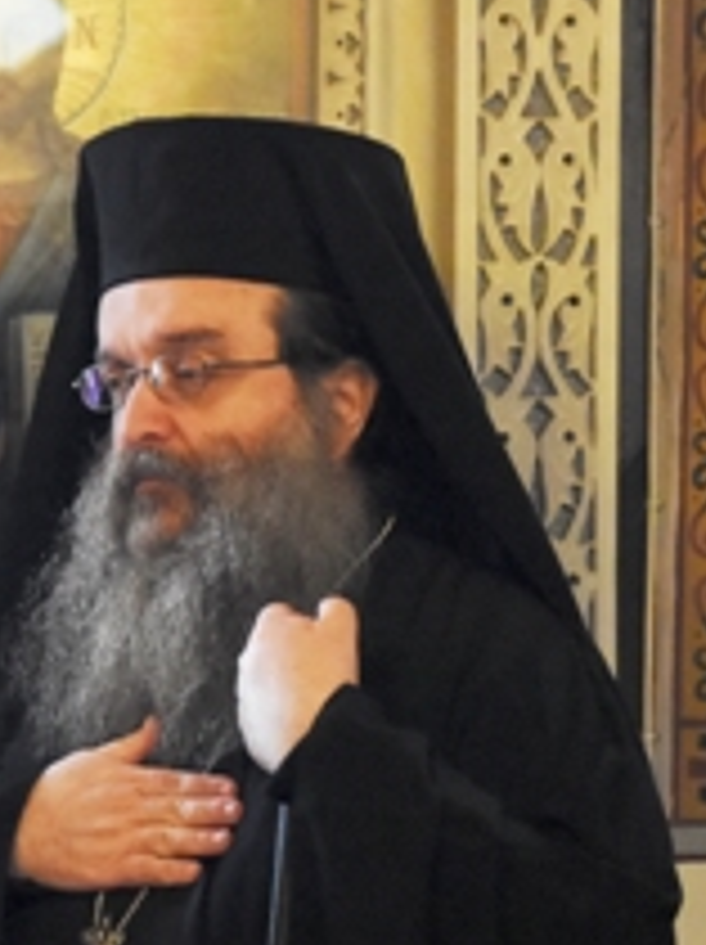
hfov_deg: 5.1
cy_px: 655
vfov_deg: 6.8
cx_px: 234
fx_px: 7985
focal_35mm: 293
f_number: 5.6
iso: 4000
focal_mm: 95
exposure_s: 1/100
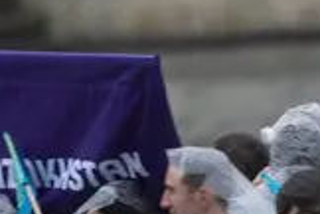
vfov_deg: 0.6
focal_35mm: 2173
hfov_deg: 0.9
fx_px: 19314
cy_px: 77
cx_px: 126
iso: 1600
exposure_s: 1/400
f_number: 3.5
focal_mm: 400
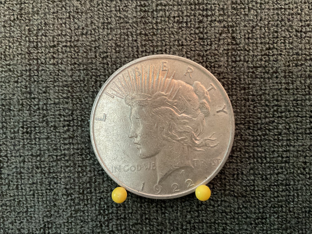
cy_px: 117
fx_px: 261
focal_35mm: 29
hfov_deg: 61.7
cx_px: 156
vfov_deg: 48.2
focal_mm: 3
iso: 400
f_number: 1.8
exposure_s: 1/30
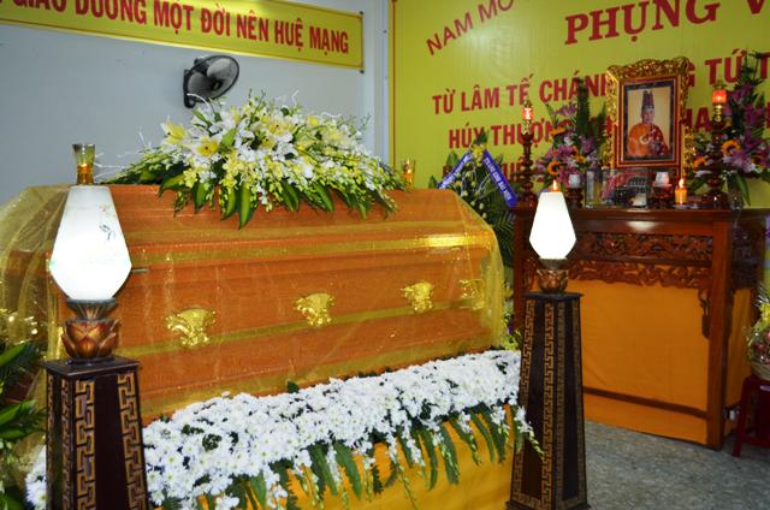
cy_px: 255
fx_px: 768
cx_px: 385
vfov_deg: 36.7
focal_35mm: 36
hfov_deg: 53.2
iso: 640
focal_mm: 24
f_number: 4
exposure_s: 1/60
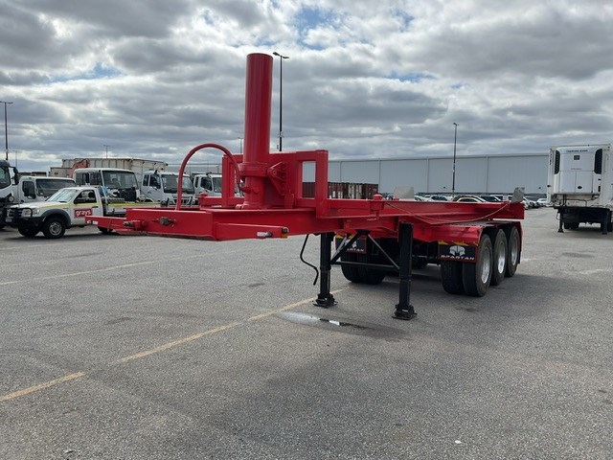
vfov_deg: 48.2
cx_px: 306
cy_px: 230
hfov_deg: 61.7
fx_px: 514
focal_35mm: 29
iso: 16
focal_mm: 3
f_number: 1.8
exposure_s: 1/2538
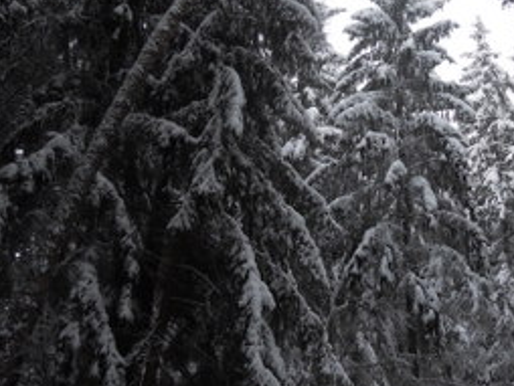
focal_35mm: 51
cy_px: 79
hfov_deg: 37.1
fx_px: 758
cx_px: 340
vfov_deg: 28.0
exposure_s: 1/160
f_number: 3.2
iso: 80
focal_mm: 4.9
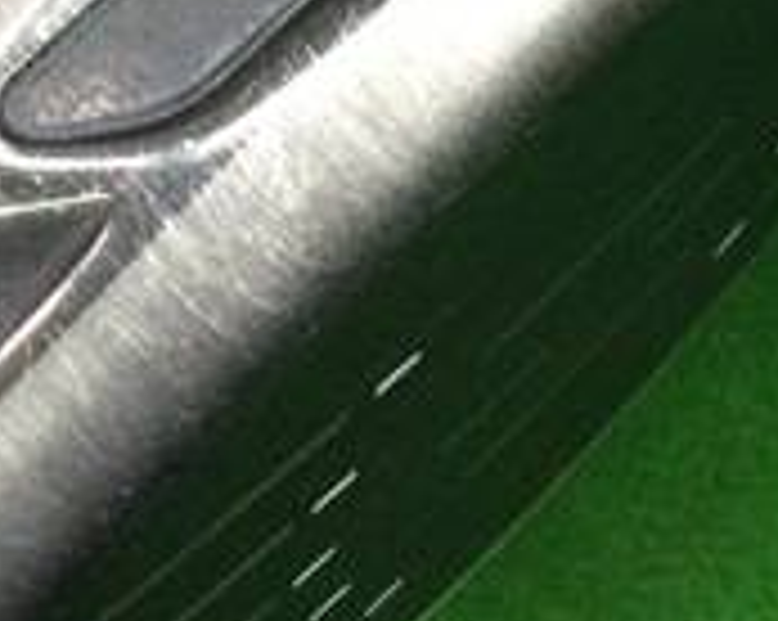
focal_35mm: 112
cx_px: 540
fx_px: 2576
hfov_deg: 17.1
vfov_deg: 13.1
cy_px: -243
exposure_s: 1/30
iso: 200
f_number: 2.4
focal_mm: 3.3
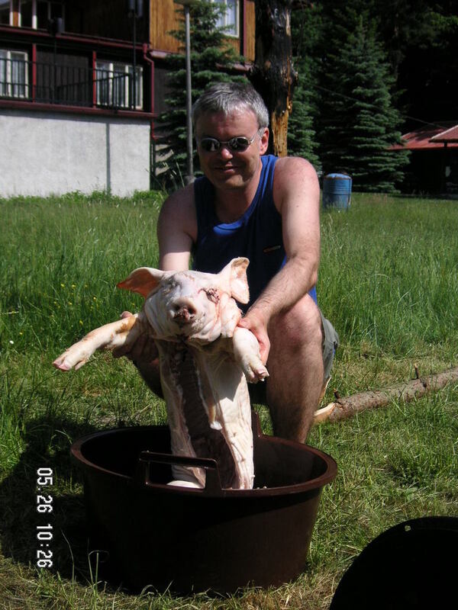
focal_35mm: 53
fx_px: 935
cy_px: 305
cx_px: 229
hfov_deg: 27.5
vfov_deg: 36.2
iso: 50
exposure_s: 1/1000
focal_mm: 8.9
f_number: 3.6
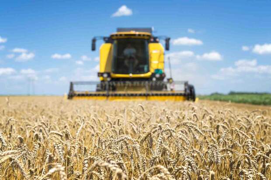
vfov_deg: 27.0
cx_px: 136
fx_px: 376
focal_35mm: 50
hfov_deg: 39.6
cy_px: 90
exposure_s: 1/2000
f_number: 5.6
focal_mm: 50
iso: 250
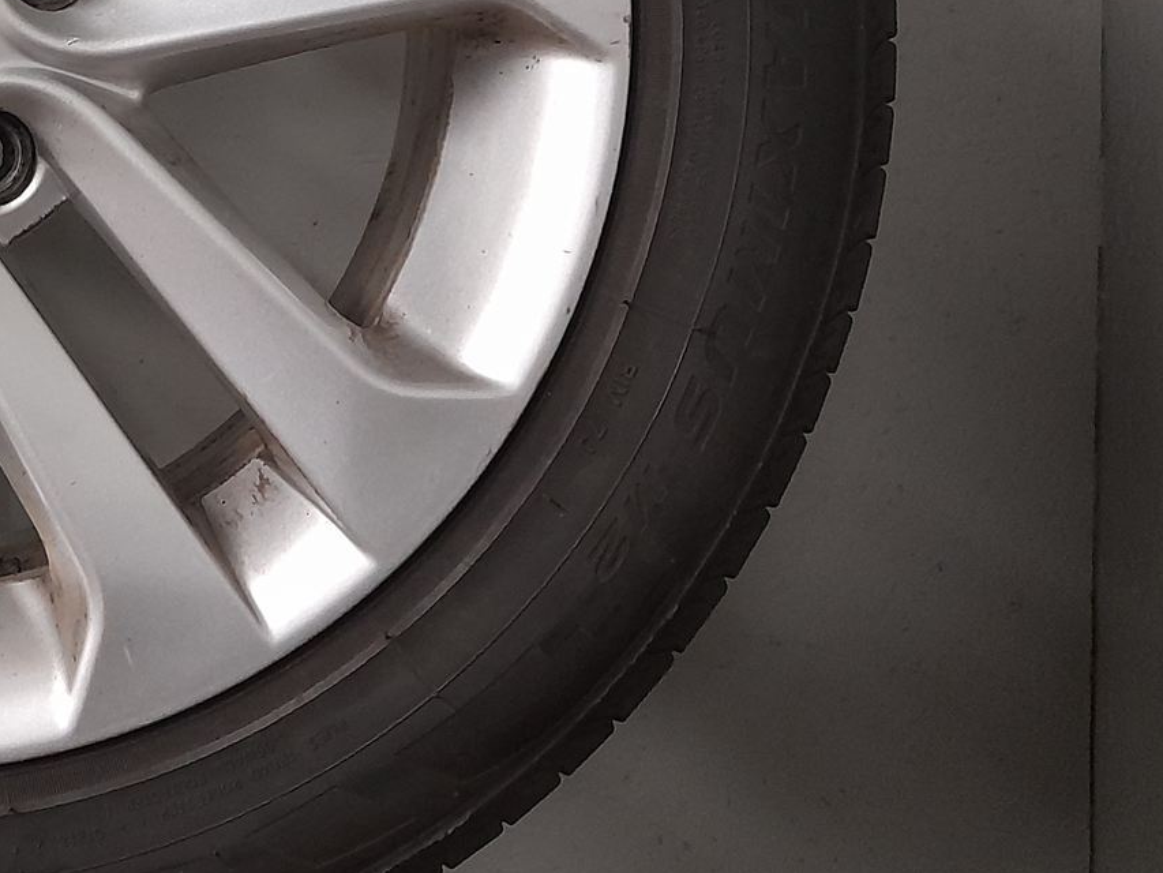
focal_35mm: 60
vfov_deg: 23.4
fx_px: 2016
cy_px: 7
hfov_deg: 29.1
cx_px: -112
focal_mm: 4.6
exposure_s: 1/25
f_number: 2
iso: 400
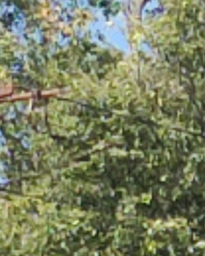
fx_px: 3784
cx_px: -887
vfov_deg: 3.9
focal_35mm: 499
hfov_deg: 2.9
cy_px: 405
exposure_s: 1/1062
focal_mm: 4.71
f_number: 1.79
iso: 50
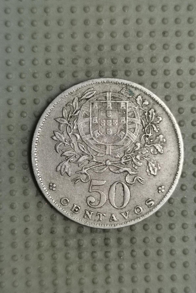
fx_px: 449
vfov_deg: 36.2
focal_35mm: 55
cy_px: 148
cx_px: 98
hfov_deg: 24.6
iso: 400
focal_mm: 4.75
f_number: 1.8
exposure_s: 1/25.7
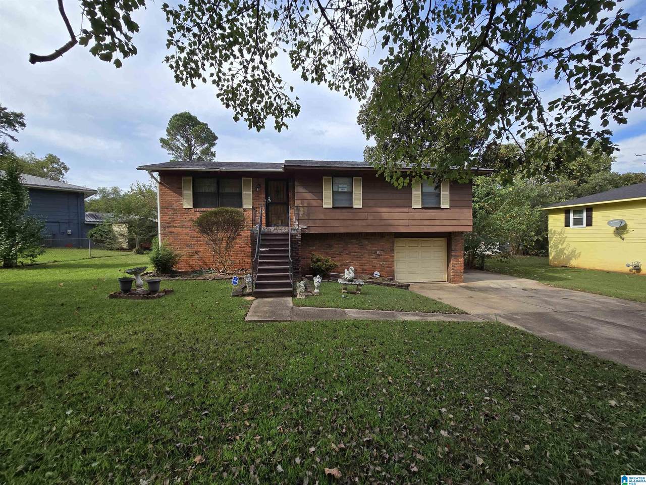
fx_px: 243
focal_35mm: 13
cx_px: 323
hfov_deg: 106.2
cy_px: 242
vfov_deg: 89.9
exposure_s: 1/1293
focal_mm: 2.2
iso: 50
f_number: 2.2
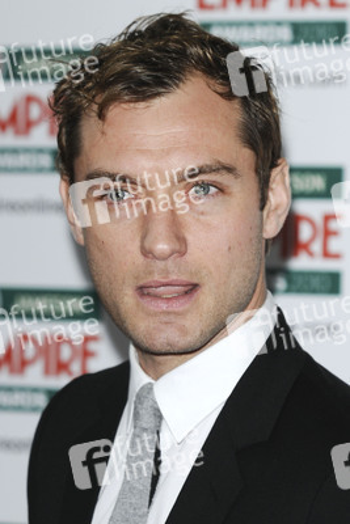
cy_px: 262
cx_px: 175
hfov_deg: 7.6
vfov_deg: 11.4
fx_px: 2623
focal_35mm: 180
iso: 400
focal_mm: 120
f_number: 5
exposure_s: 1/160
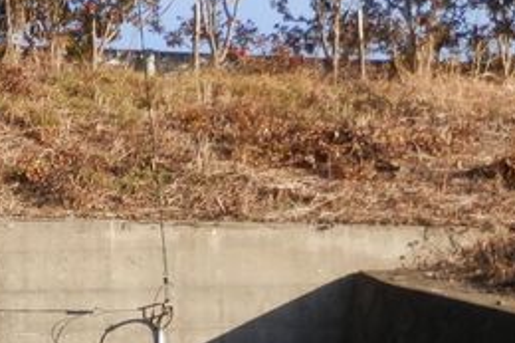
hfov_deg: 23.4
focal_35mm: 80
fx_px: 1144
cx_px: -91
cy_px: 436
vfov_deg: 16.2
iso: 80
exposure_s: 1/400
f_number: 3
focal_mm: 4.5
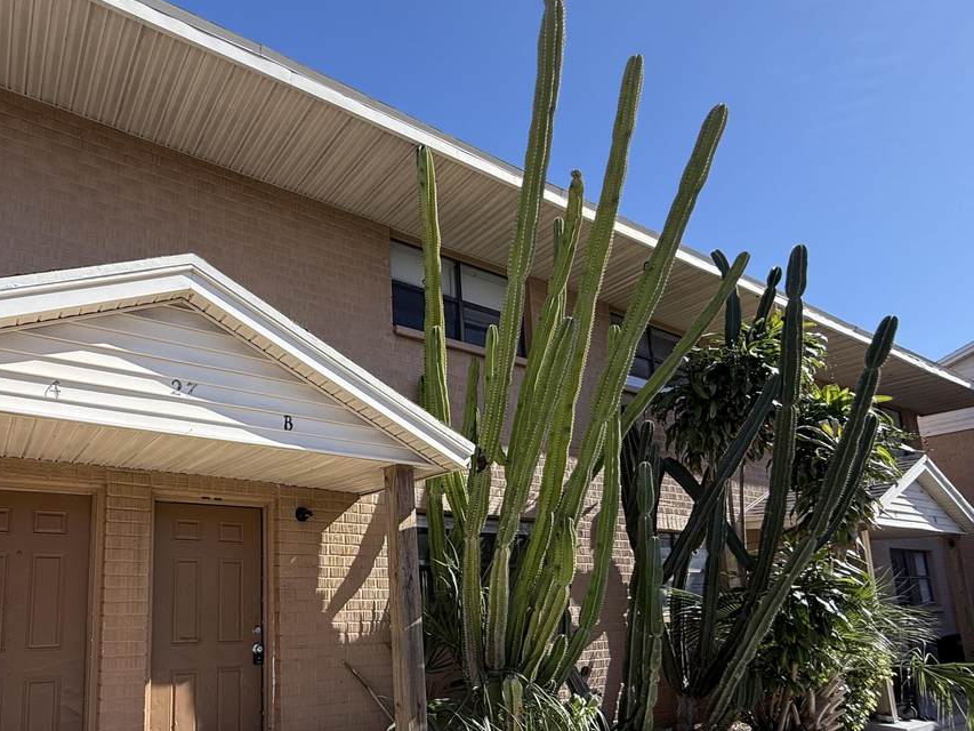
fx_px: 591
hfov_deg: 74.9
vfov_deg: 61.2
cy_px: 513
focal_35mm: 21
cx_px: 280
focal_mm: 2.22
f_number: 2.2
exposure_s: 1/1001
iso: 50
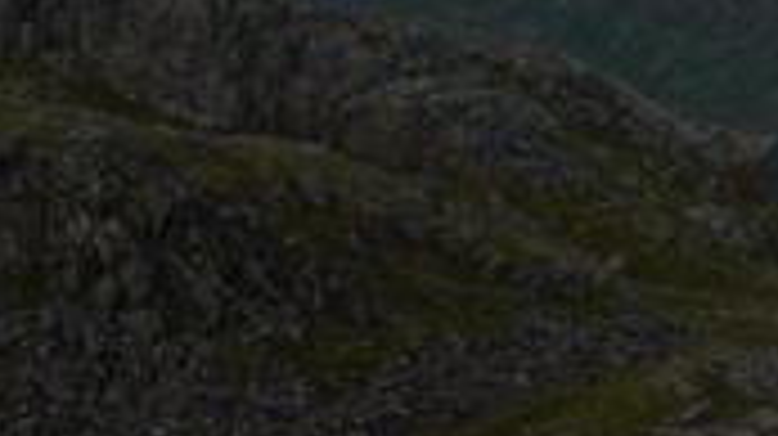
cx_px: 531
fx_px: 2020
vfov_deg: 11.9
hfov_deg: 21.7
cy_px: -148
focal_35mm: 98
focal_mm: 6
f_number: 4
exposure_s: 1/60
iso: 80
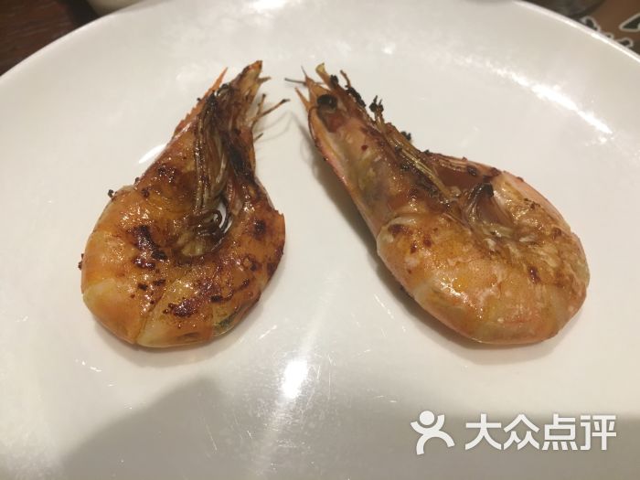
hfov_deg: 61.7
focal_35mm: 29
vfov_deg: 48.2
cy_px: 240
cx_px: 320
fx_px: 536
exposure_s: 1/33
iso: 125
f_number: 2.2
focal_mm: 4.15
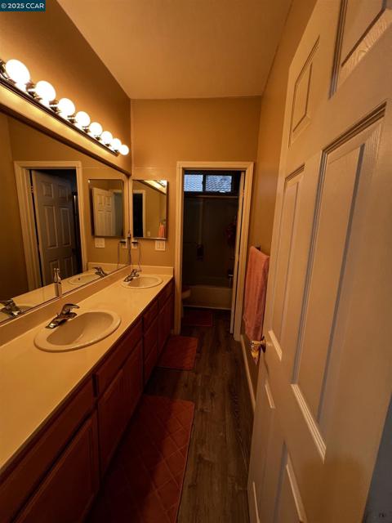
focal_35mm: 13
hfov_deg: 89.9
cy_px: 262
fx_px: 196
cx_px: 196
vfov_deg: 106.2
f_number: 1.8
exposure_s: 1/60
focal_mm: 1.57
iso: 200
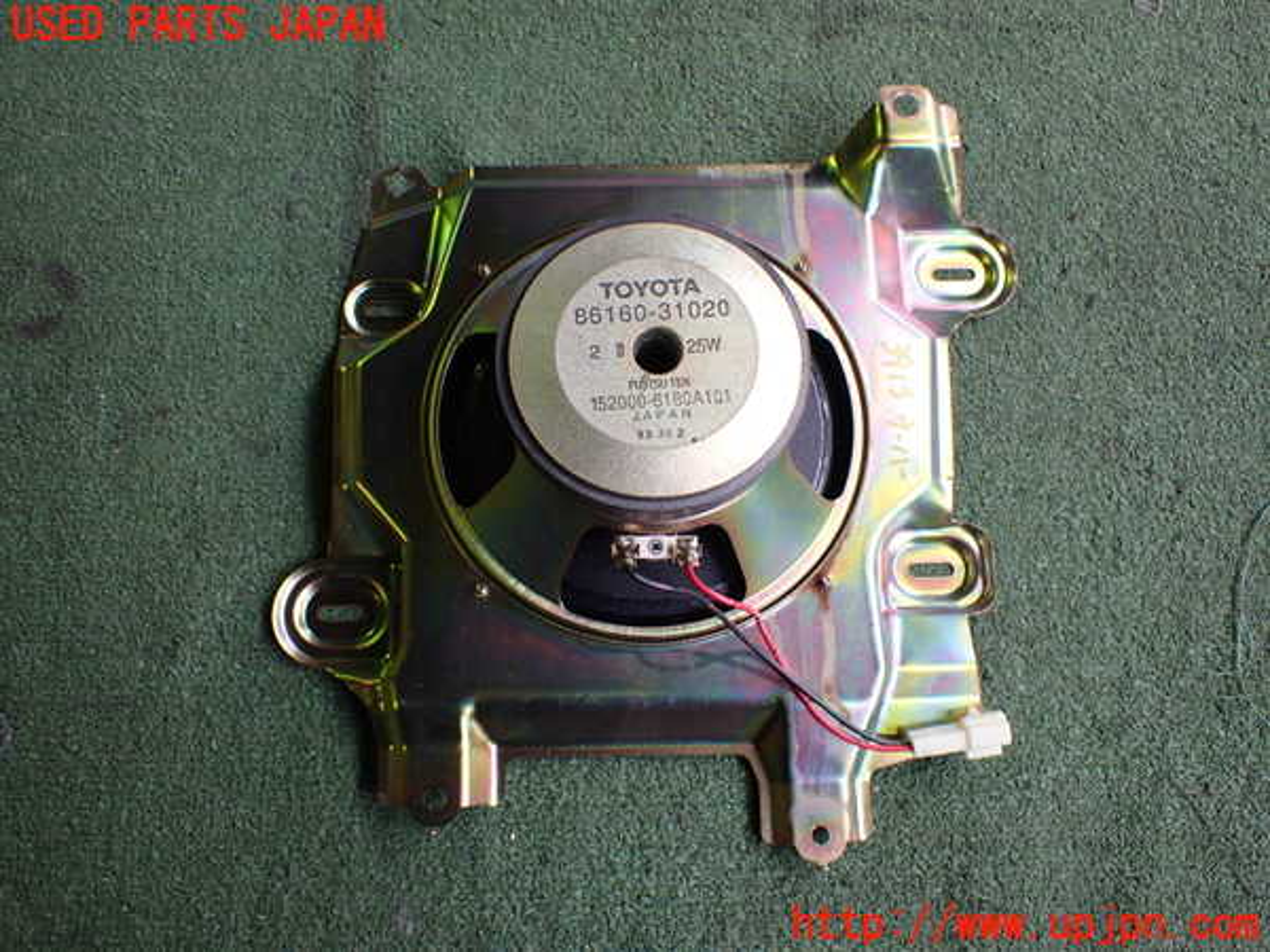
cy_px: 476
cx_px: 635
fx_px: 1101
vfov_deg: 46.8
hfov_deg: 60.0
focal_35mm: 30
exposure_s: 1/125
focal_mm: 5.4
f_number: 2.3
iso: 200
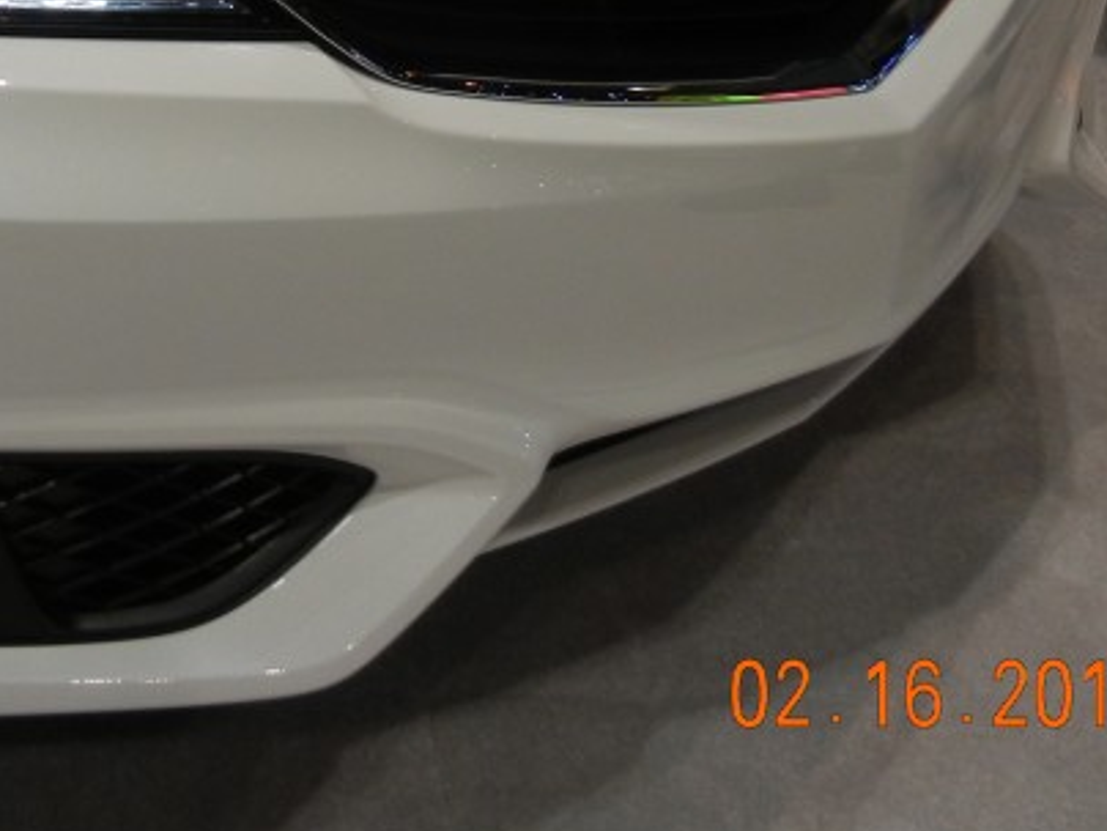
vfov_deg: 18.5
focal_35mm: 76
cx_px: 189
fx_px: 2430
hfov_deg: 25.1
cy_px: -140
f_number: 3.5
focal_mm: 5.4
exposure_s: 1/91.3
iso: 160
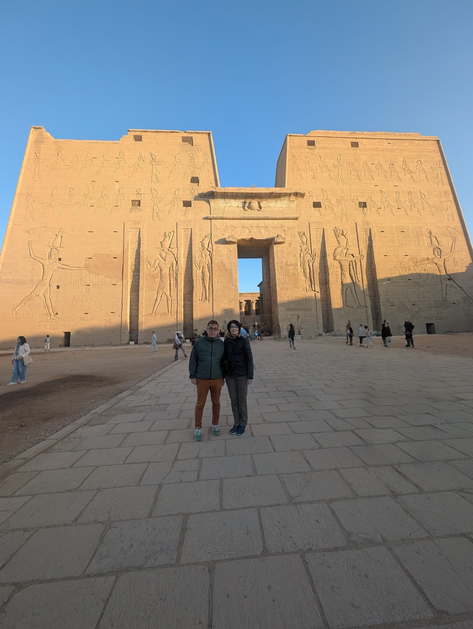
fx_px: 218
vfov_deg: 110.5
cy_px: 314
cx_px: 236
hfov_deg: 94.6
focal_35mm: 12
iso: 39
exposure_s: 1/412
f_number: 1.95
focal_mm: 2.23
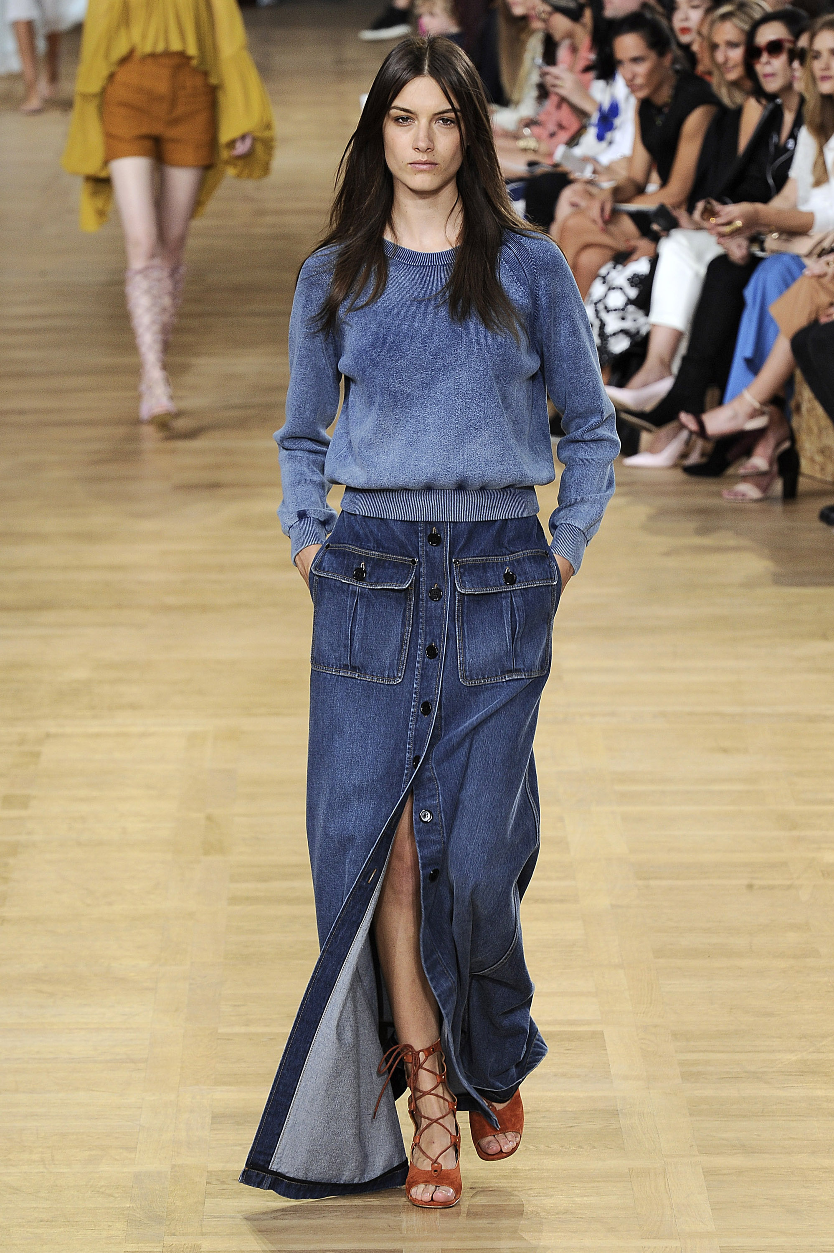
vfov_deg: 8.6
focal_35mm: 240
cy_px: 626
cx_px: 417
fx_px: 8348
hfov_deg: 5.7
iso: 1000
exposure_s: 1/400
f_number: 10
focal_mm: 240
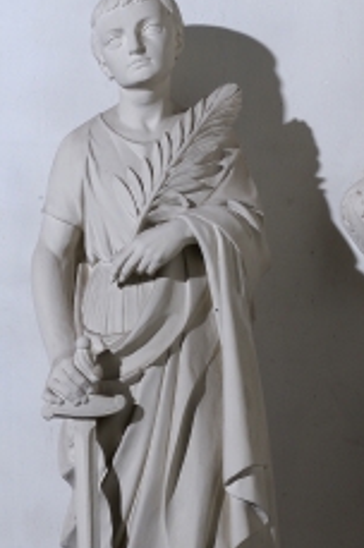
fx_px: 2556
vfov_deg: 12.1
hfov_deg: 8.1
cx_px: 194
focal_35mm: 168
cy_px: 512
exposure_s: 1/60
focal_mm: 50
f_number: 16
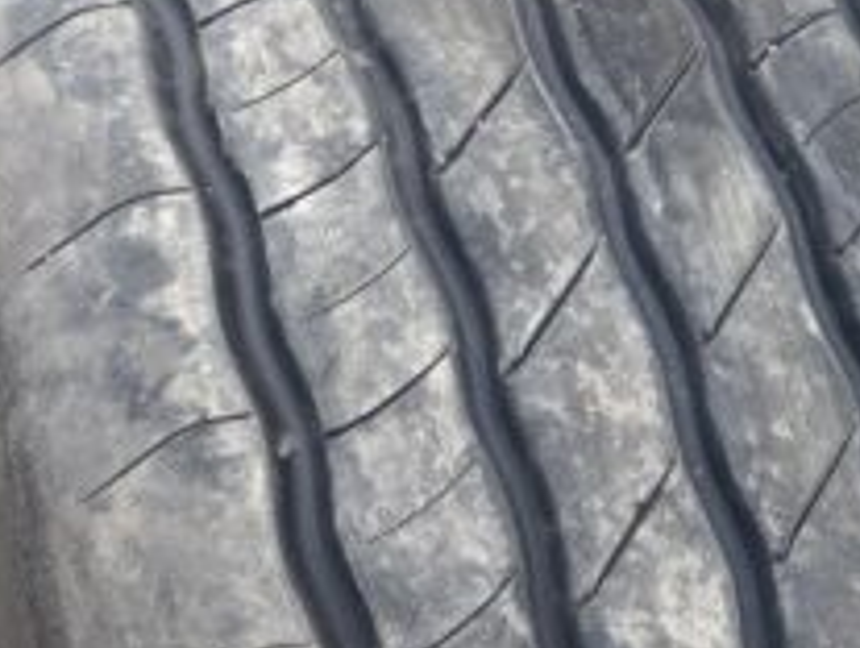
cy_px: 214
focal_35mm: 54
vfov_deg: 26.9
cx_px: 540
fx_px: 1344
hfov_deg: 35.3
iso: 32
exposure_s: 1/361
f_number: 1.8
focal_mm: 4.25
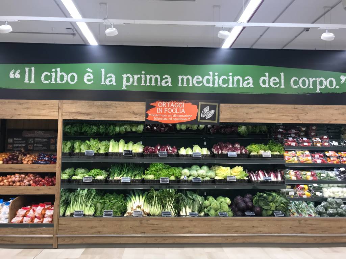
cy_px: 130
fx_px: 280
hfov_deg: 63.4
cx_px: 173
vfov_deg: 49.7
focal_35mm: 28
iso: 32
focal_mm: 3.99
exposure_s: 1/100
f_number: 1.8
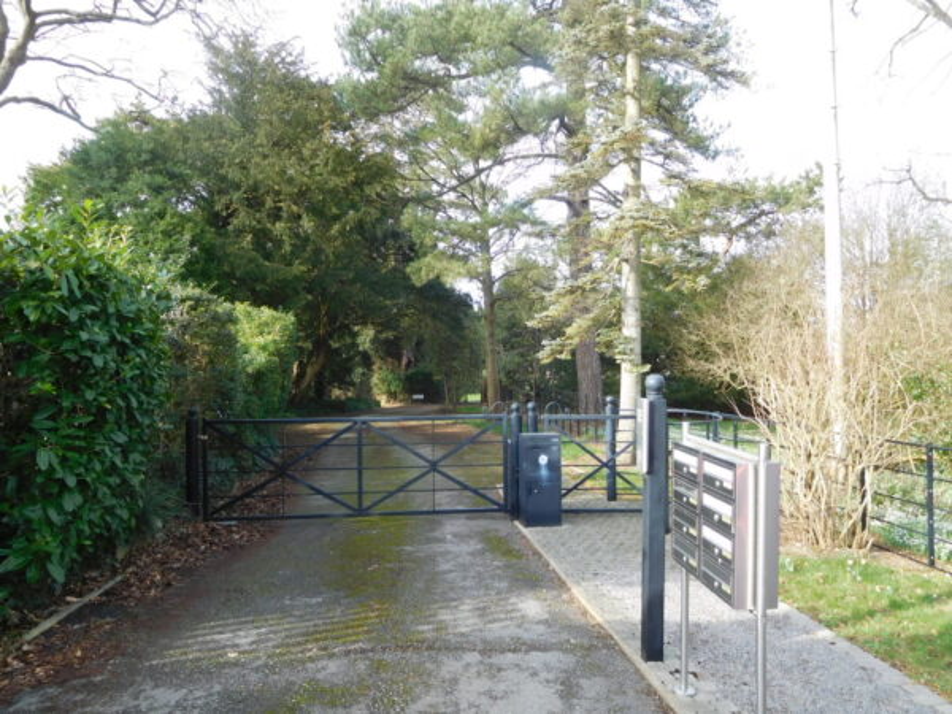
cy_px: 357
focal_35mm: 25
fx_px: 688
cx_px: 476
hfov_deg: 69.4
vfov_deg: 54.9
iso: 125
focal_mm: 4.5
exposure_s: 1/160
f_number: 3.4
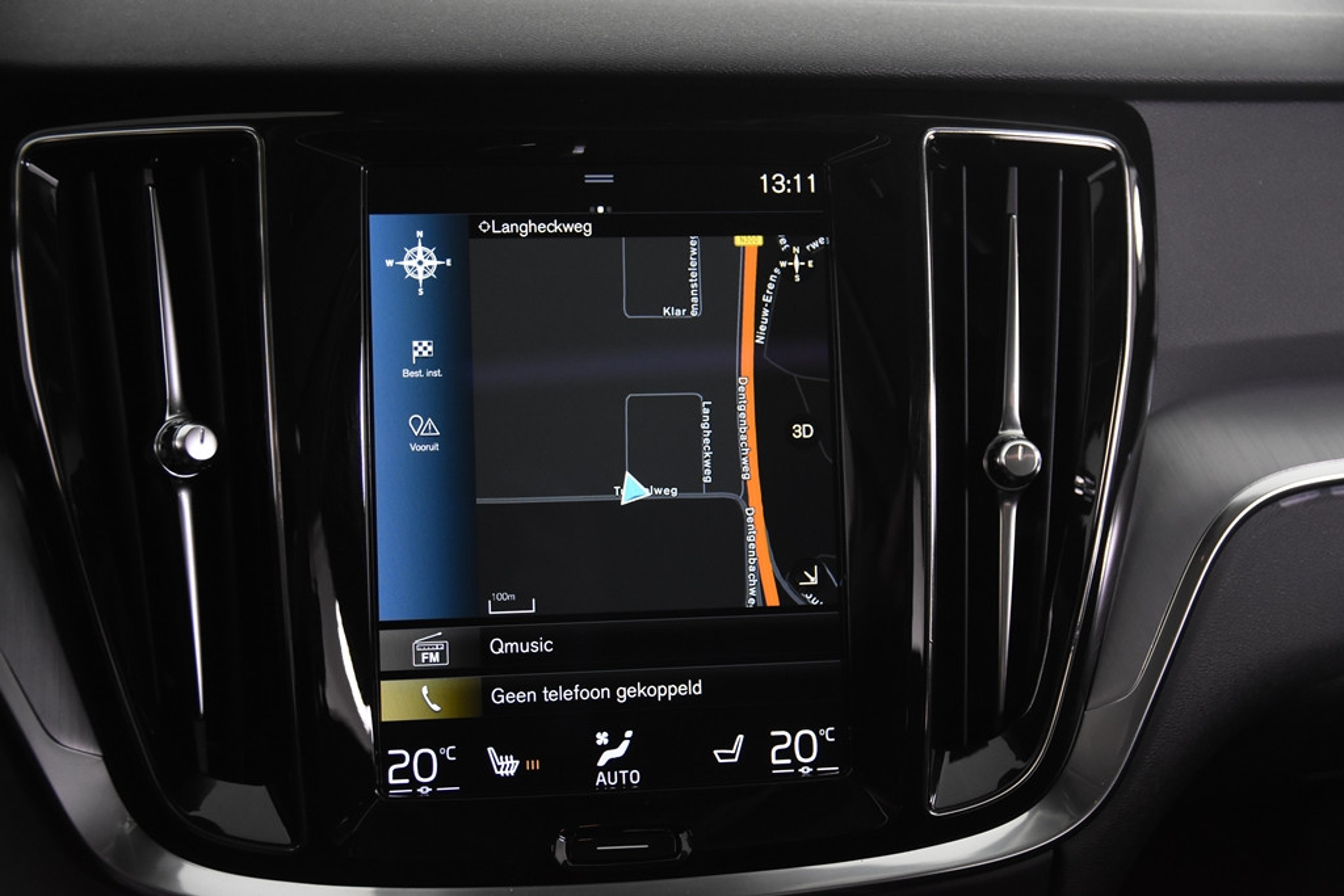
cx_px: 672
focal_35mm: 51
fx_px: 1904
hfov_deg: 38.9
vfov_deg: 26.5
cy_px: 448
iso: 2200
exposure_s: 1/50
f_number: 3.3
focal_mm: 34
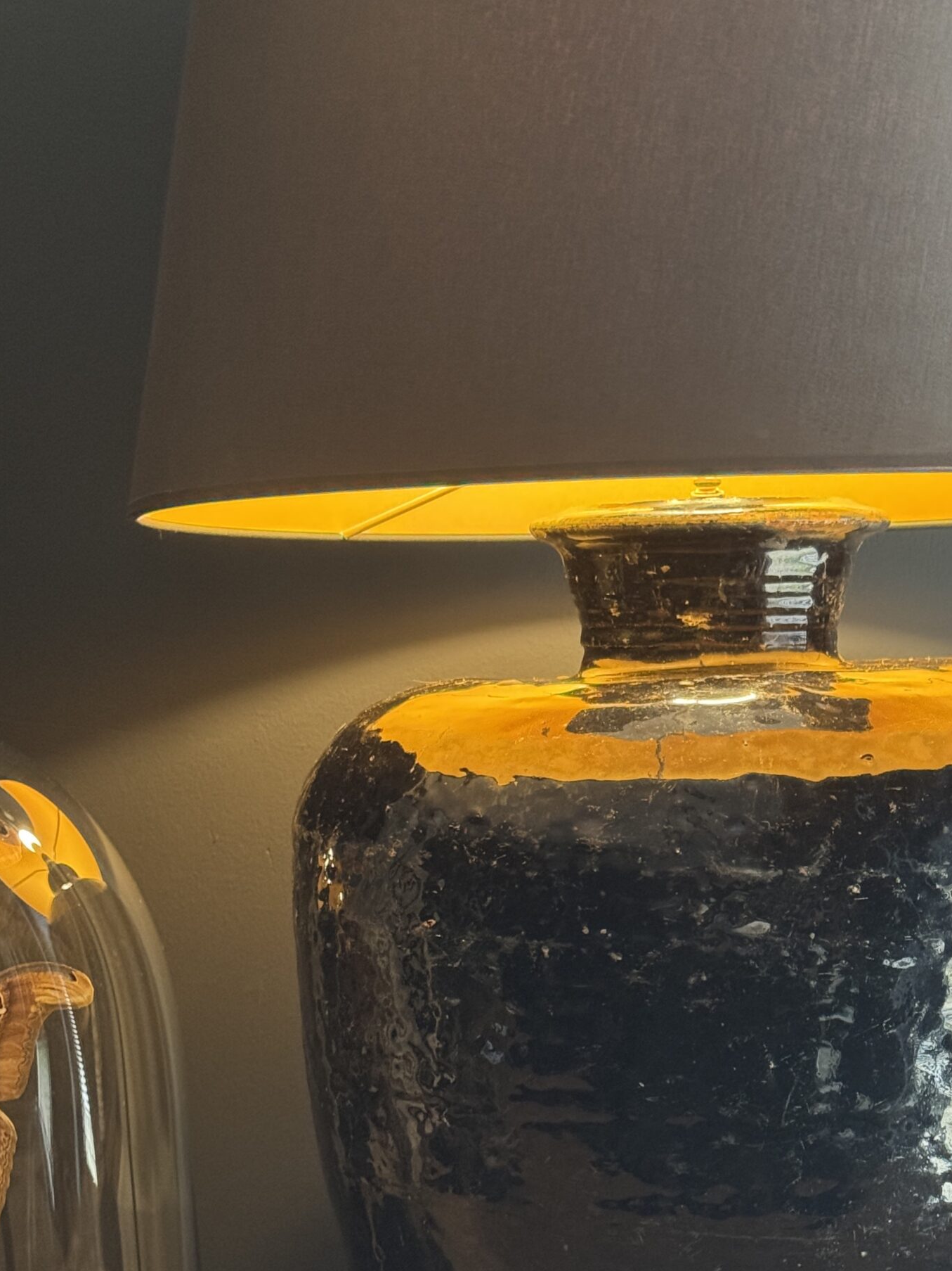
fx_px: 2494
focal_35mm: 68
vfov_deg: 28.4
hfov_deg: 21.5
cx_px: 650
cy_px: 855
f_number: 1.78
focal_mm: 6.76
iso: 500
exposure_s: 1/25
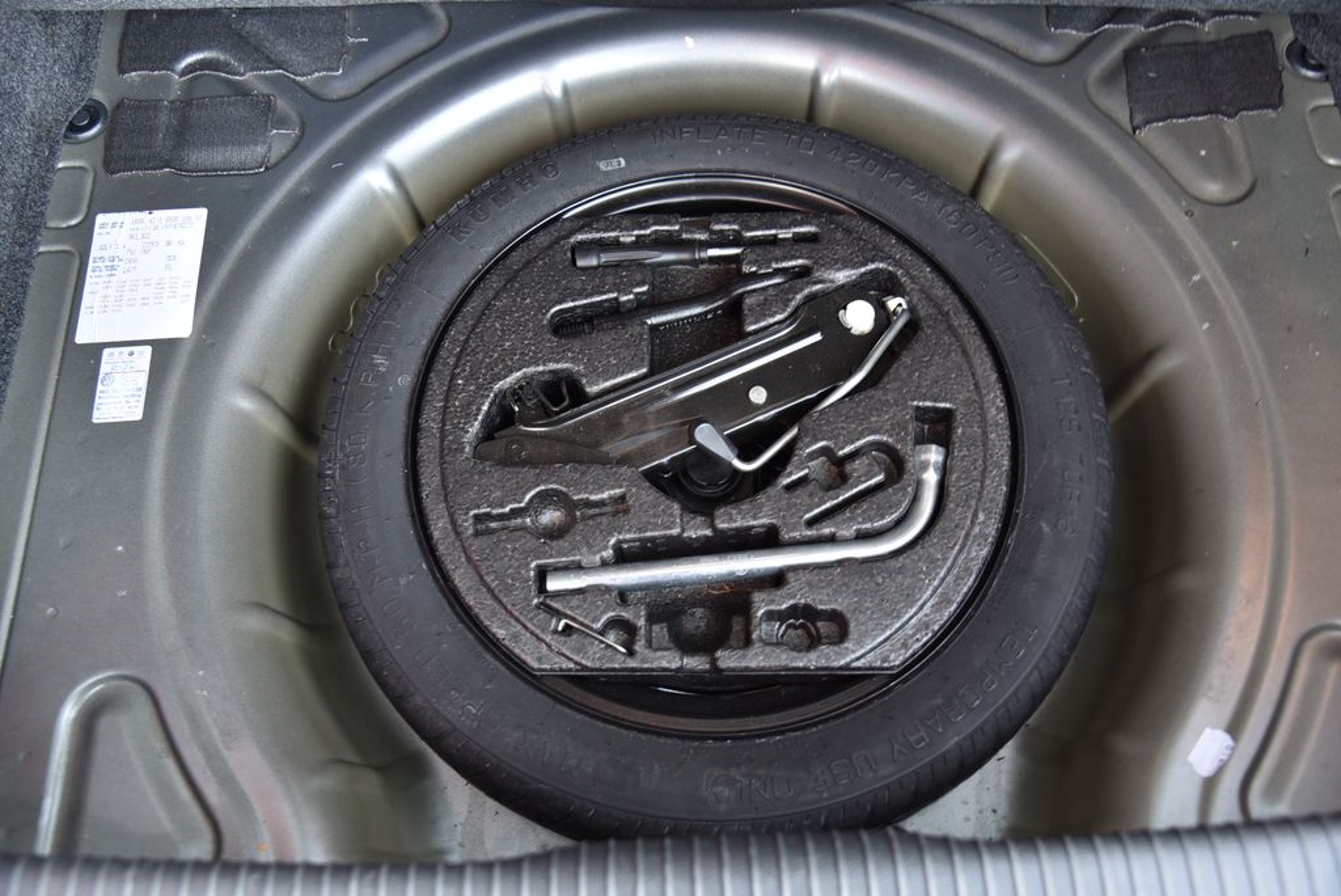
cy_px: 448
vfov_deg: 42.4
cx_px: 670
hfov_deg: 60.3
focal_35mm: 31
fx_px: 1155
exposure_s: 1/30
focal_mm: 31
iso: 500
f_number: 4
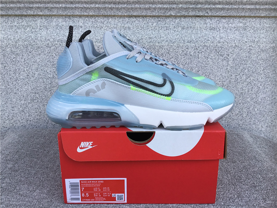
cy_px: 104
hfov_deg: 58.4
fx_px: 248
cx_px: 138
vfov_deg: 45.4
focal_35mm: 31
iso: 25
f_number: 2.4
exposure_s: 1/382
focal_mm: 3.3
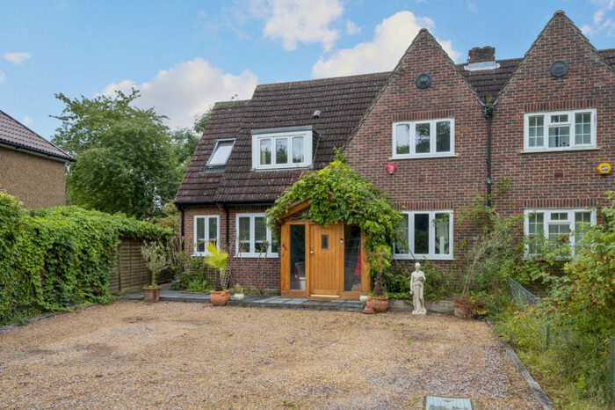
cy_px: 205
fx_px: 384
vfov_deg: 56.1
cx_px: 308
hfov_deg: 77.3
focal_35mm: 22
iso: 250
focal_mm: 22.5
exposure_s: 1/50
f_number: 16
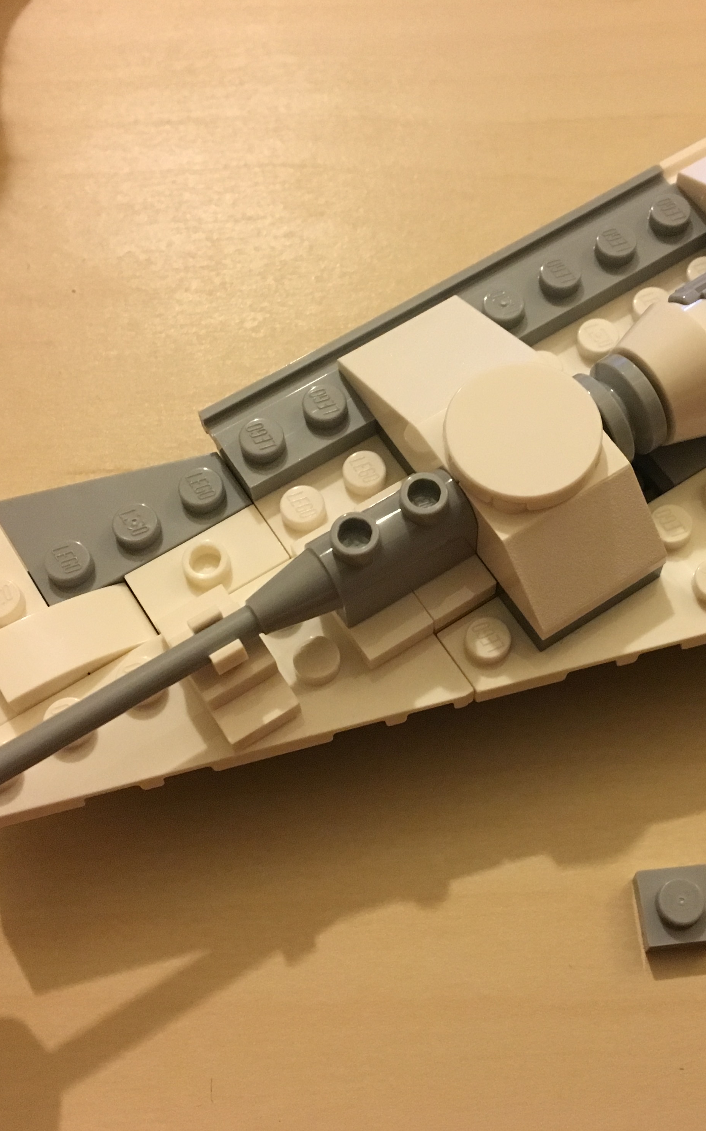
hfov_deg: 30.4
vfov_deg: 47.2
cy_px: 576
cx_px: 458
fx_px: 1293
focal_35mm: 42
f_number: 2.2
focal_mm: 4.15
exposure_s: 1/25
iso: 200
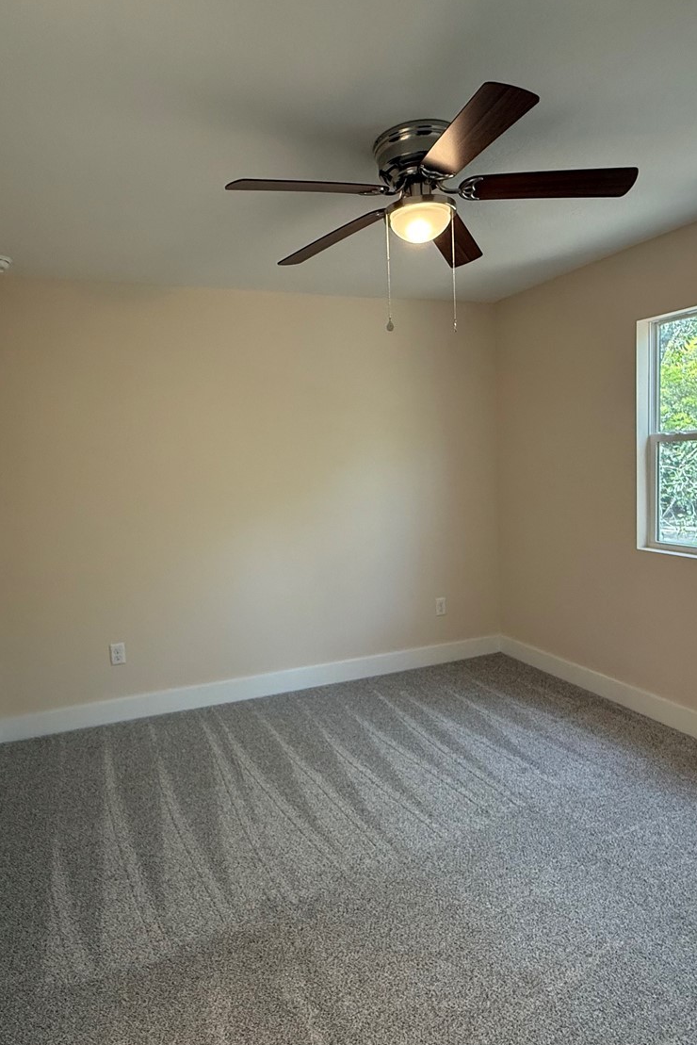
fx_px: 609
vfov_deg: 81.2
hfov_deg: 59.4
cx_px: 315
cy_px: 509
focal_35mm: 21
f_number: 2.2
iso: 200
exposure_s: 1/120
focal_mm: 2.22
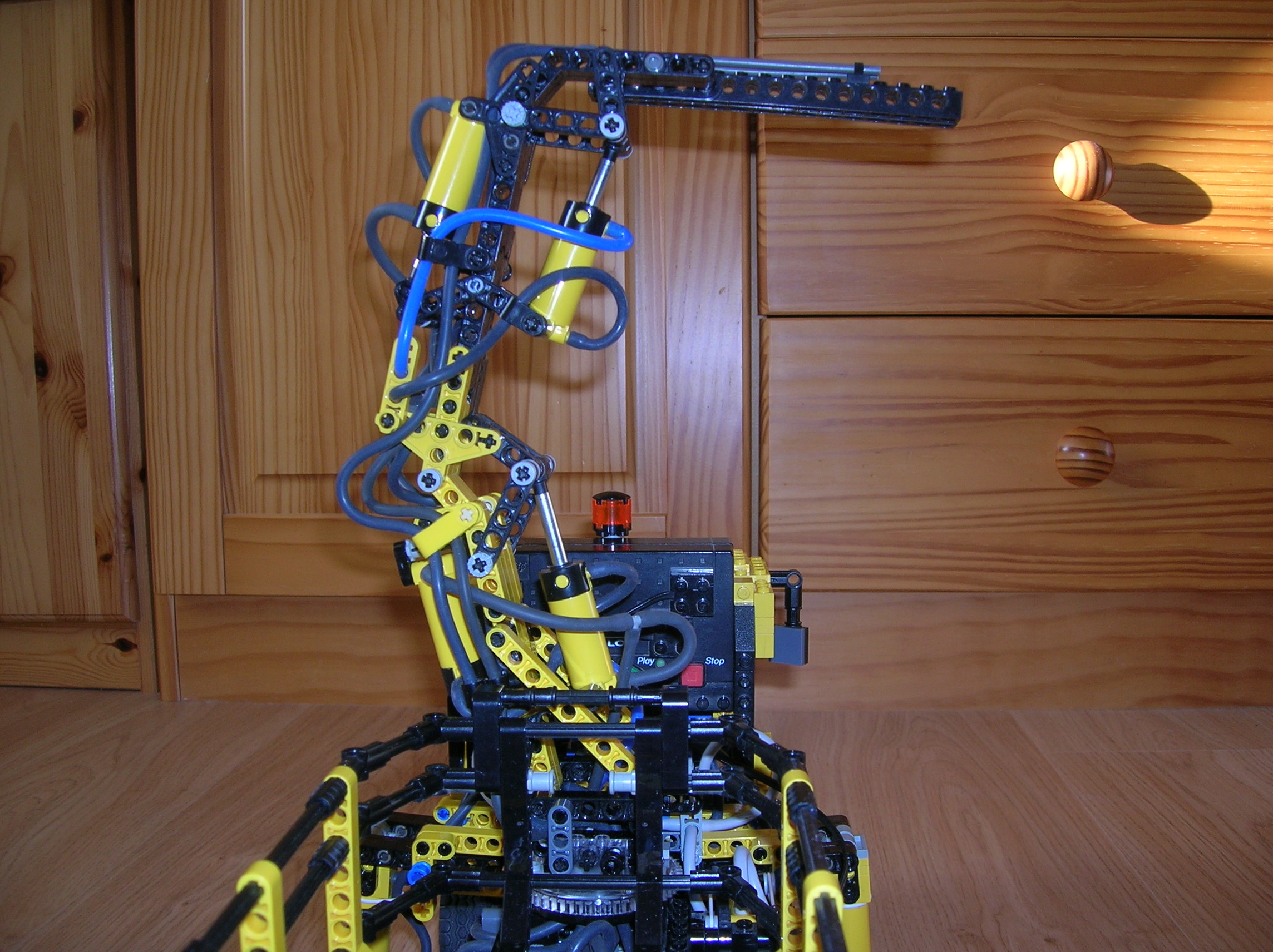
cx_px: 636
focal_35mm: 34
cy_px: 476
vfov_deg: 41.7
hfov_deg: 54.0
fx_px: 1249
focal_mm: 5.7
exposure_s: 1/60.1
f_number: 2.9
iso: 50
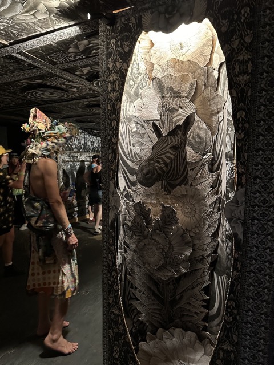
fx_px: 253
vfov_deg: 71.6
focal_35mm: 24
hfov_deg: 56.8
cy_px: 182
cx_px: 137
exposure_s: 1/30
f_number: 1.78
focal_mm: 6.86
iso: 1250
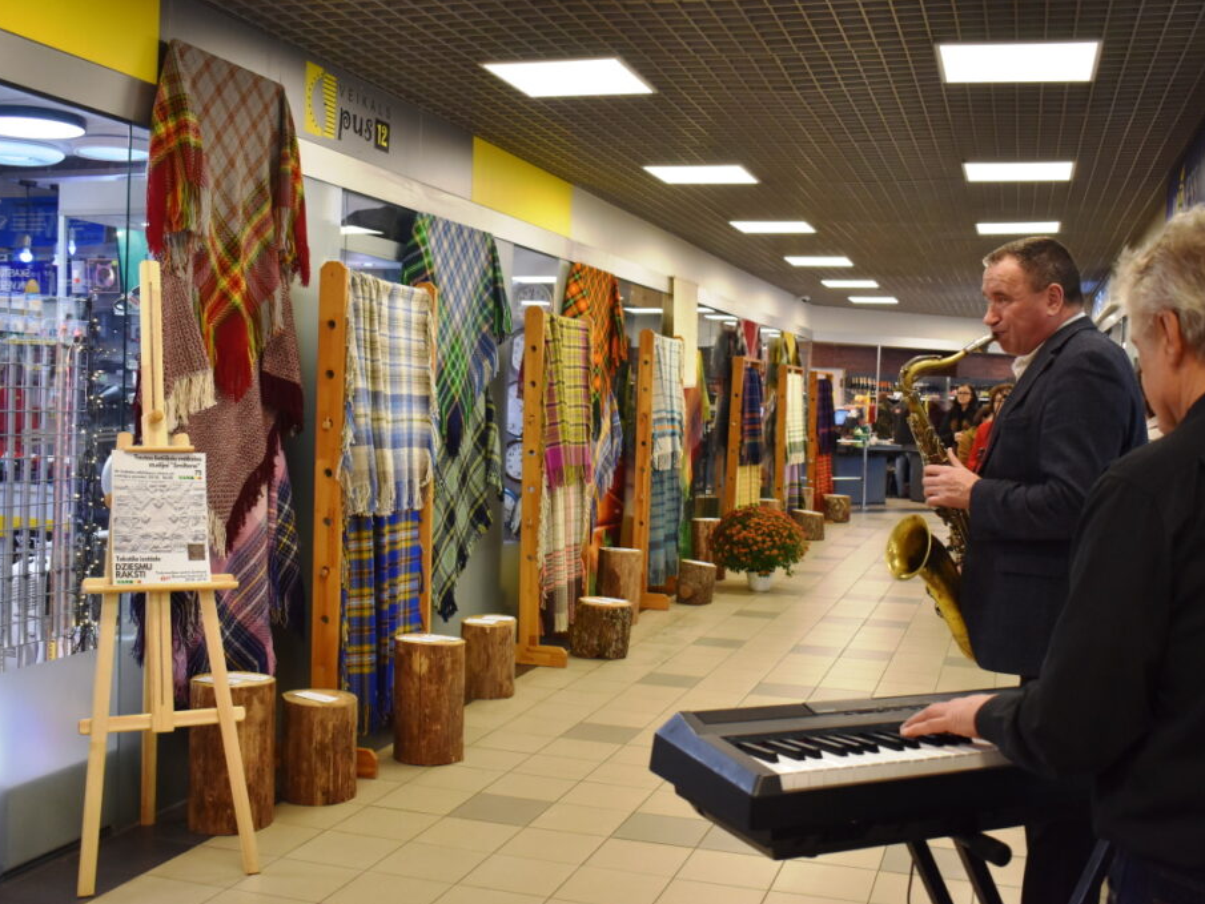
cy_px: 452
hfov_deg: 49.5
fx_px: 1307
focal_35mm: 38
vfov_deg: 38.2
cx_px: 620
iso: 800
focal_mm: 23
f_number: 3.8
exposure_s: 1/160
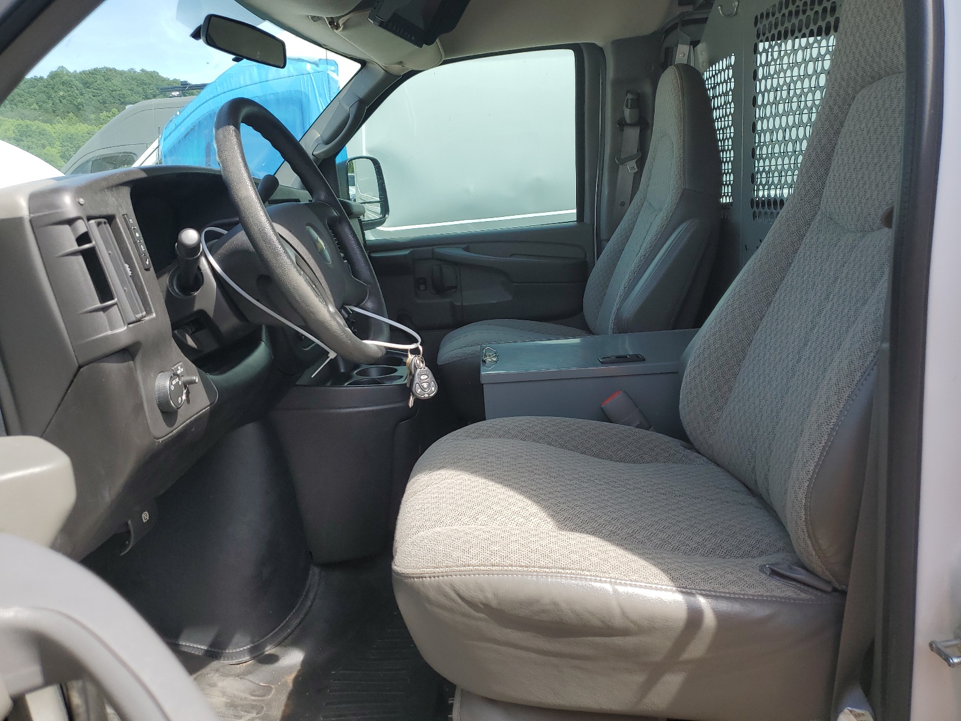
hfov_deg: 67.3
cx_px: 480
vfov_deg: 53.1
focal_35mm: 26
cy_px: 360
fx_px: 722
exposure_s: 1/909
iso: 50
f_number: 1.5
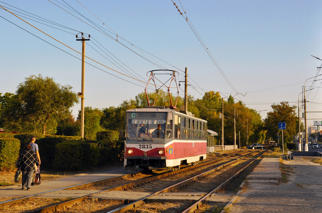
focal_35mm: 52
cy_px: 106
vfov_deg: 25.7
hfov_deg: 37.9
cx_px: 161
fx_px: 469
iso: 200
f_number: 7.1
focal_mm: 35
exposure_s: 1/400
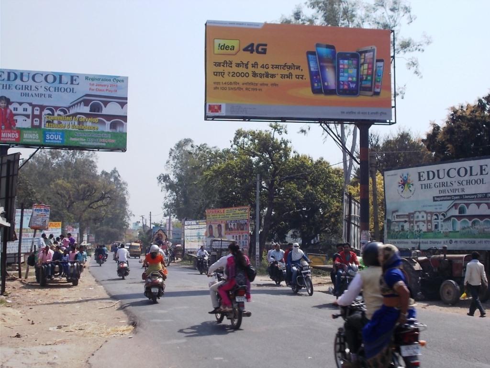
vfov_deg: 29.1
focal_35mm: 50
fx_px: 708
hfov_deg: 38.2
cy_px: 184
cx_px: 245
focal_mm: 9
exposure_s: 1/100
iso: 80
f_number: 11.3
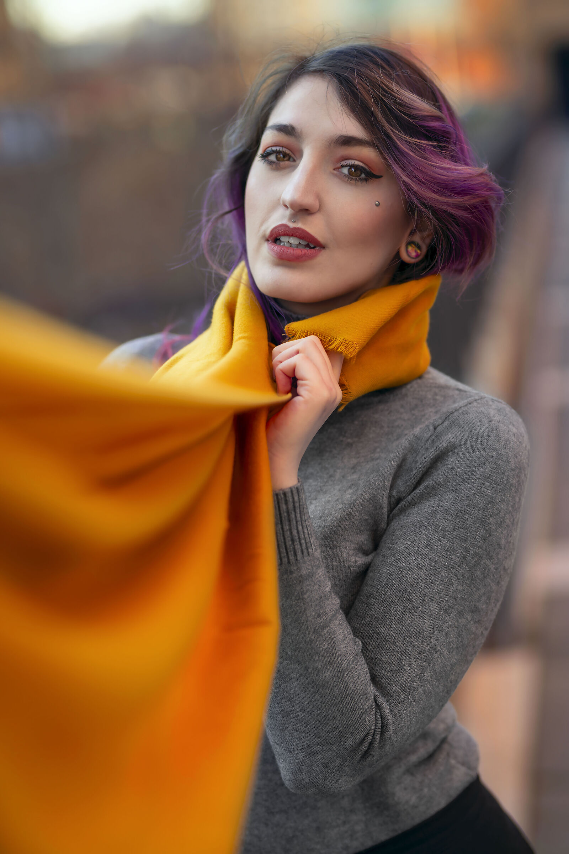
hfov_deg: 16.1
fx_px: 2015
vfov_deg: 23.9
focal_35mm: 85
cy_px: 427
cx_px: 284
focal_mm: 85
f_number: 2
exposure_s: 1/250
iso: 100
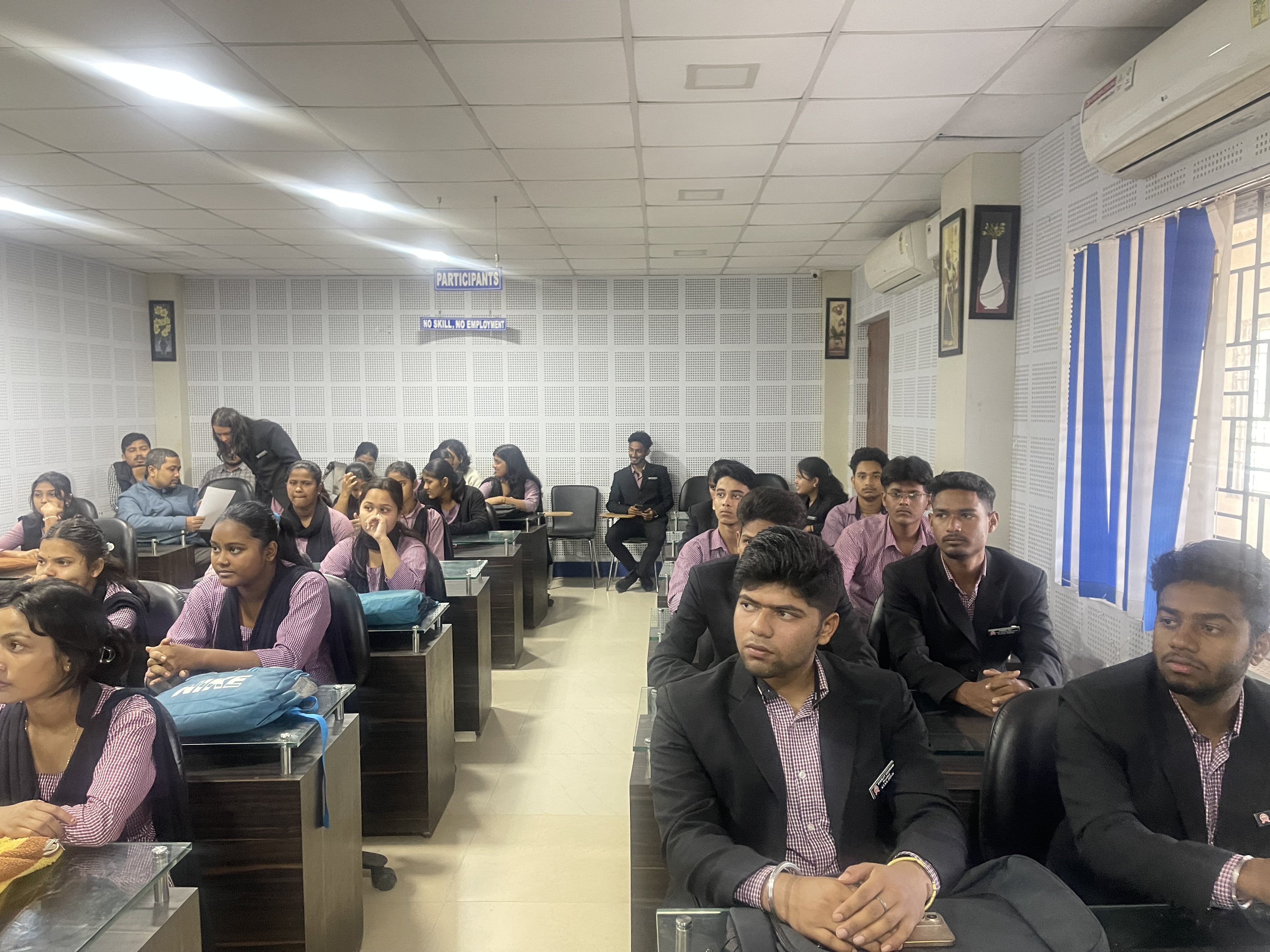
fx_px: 917
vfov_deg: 54.9
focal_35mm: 25
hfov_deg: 69.4
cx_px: 635
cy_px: 476
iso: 400
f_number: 1.6
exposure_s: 1/60
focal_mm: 5.1
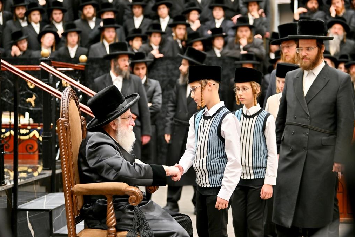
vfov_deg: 15.7
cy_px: 118
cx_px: 179
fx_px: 858
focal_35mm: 87
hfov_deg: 23.4
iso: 400
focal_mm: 86
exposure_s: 1/250
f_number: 2.8
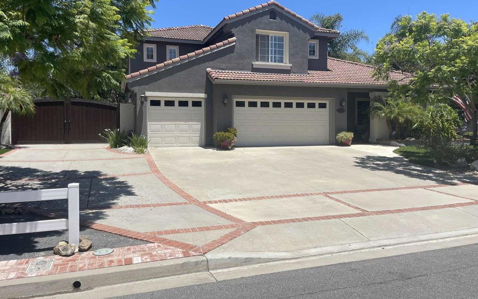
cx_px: 240
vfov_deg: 44.4
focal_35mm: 28
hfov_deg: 66.5
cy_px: 130
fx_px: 365
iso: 32
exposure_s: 1/4651
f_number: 1.6
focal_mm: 4.2
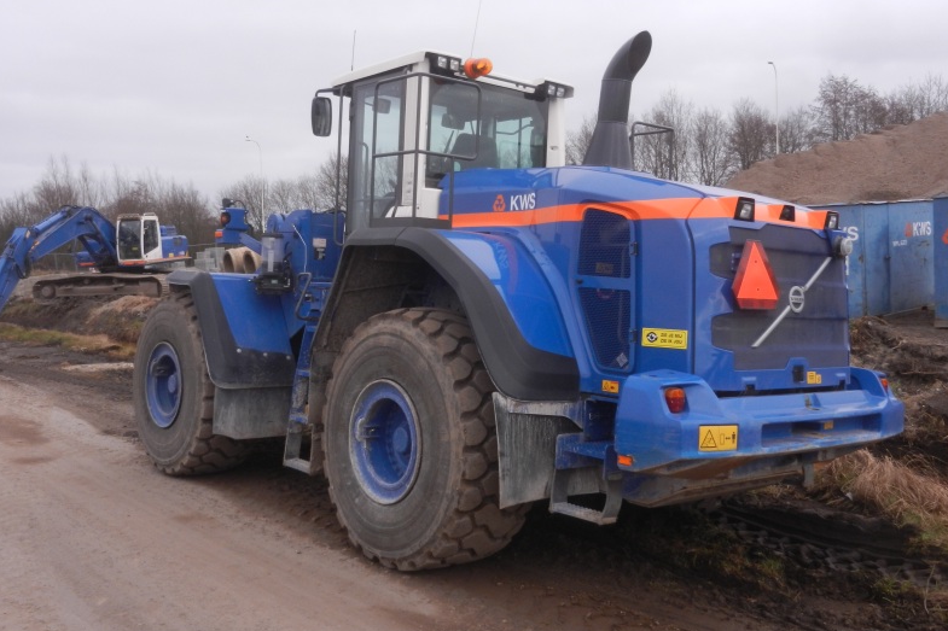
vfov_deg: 37.8
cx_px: 476
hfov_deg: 54.4
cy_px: 292
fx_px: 921
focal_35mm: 35
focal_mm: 5.9
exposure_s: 1/500
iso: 160
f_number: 3.8
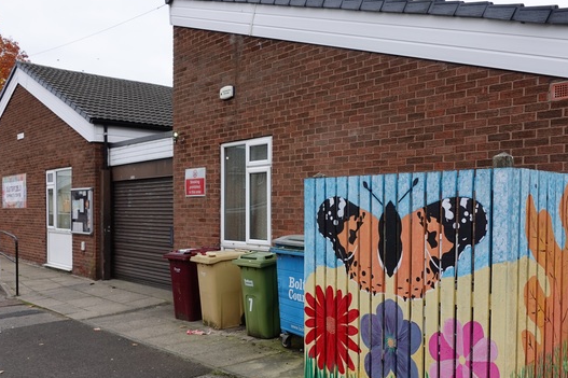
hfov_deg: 54.4
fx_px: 552
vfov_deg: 37.7
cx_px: 280
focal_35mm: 35
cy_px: 225
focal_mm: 9.4
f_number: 4
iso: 125
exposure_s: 1/250
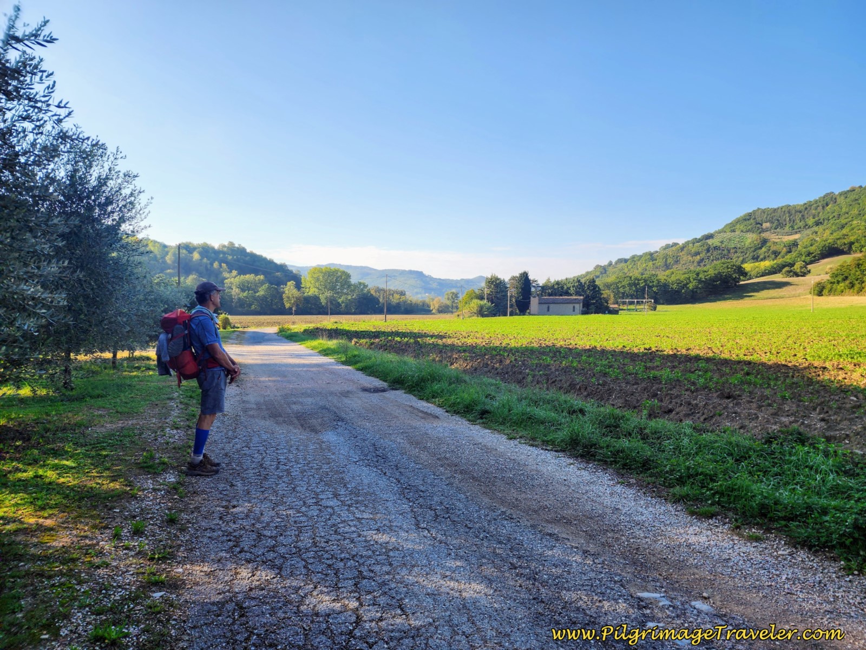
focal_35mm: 23
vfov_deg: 58.9
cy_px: 325
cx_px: 433
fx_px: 575
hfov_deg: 73.9
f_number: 1.8
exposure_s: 1/565
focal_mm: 6.4
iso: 12
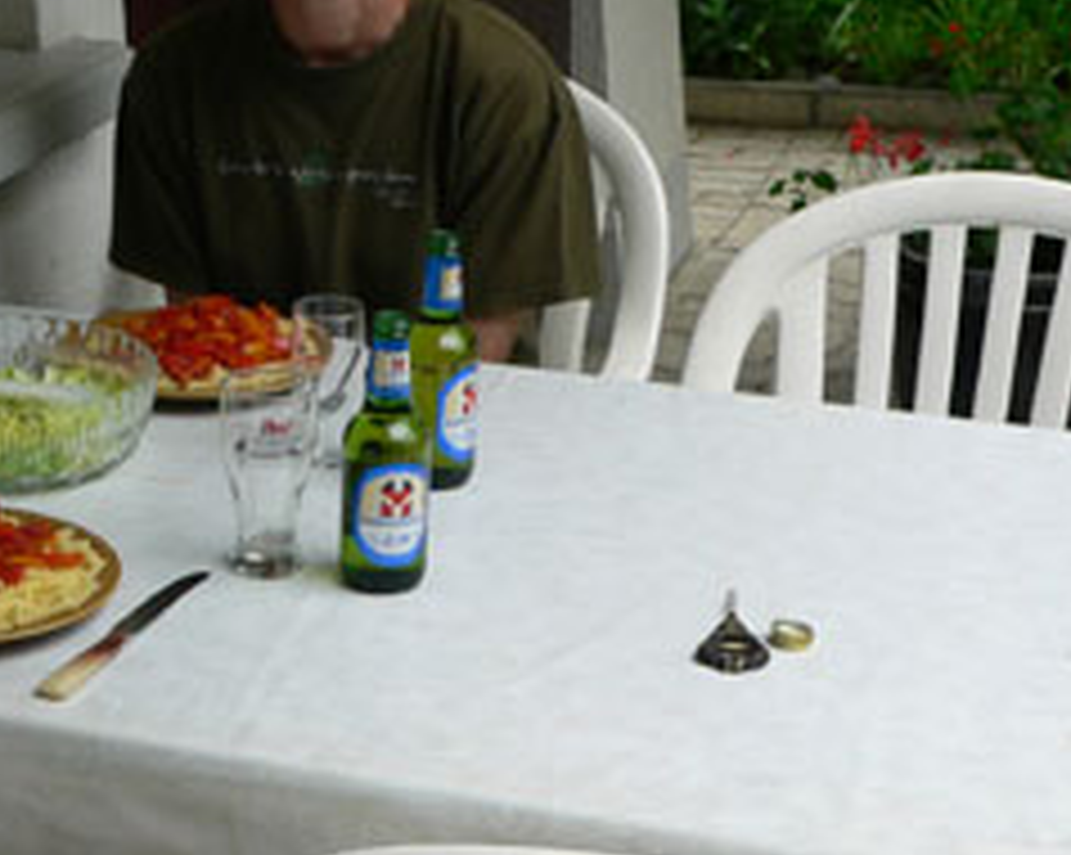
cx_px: 342
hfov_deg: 22.4
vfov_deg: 18.0
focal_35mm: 85
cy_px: 360
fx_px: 2692
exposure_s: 1/100
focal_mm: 7.6
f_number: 3.3
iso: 80
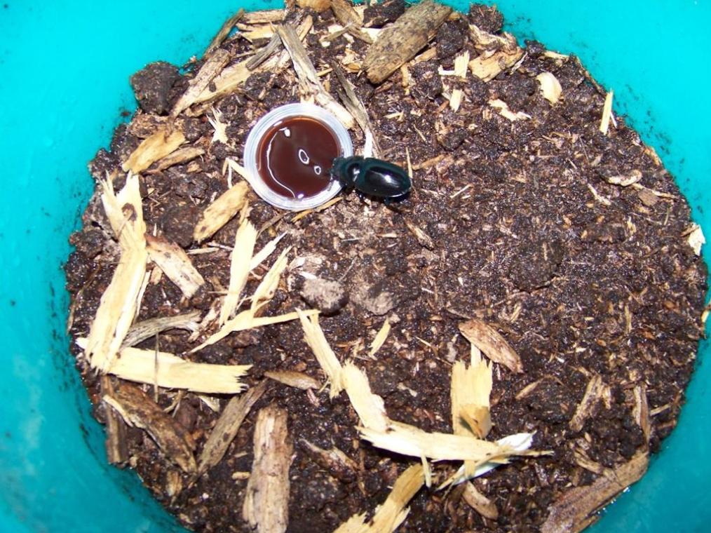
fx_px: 739
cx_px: 356
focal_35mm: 36
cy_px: 266
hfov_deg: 51.4
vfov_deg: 39.6
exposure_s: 1/30
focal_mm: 5.85
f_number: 2.8
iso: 200
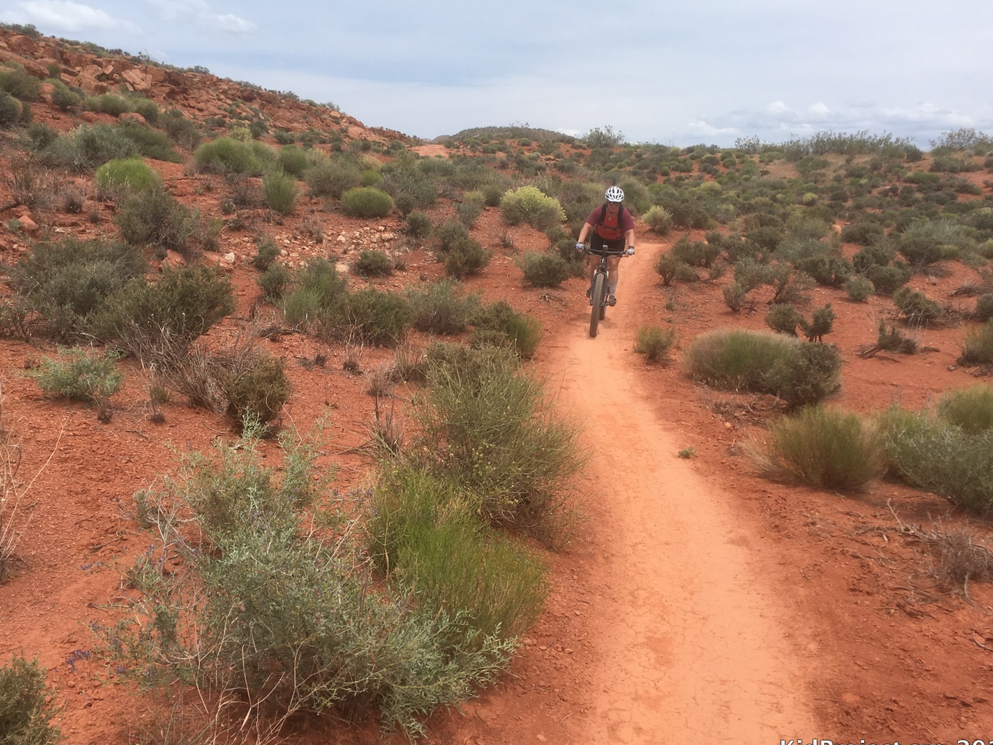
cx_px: 462
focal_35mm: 34
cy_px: 350
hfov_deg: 53.9
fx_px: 975
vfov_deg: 41.8
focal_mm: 4.15
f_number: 2.2
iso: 25
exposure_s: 1/2262
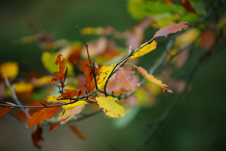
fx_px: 1412
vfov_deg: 6.1
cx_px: 113
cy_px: 76
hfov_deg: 9.1
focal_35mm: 225
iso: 1000
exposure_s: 1/250
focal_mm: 150
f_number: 2.8
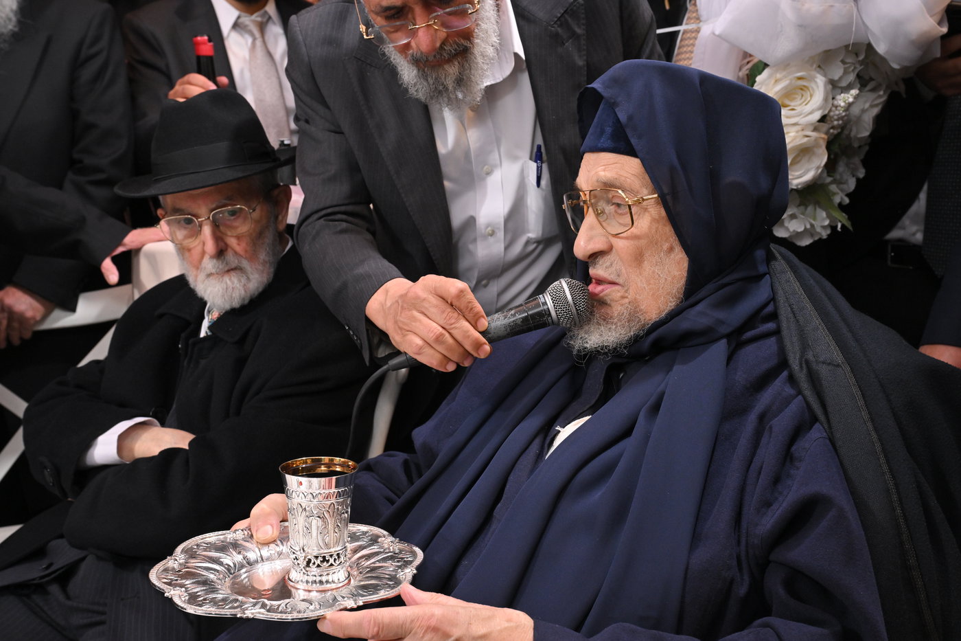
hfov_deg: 47.4
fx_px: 1094
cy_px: 320
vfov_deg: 32.6
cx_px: 480
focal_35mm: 41
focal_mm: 41
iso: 2000
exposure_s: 1/200
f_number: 9
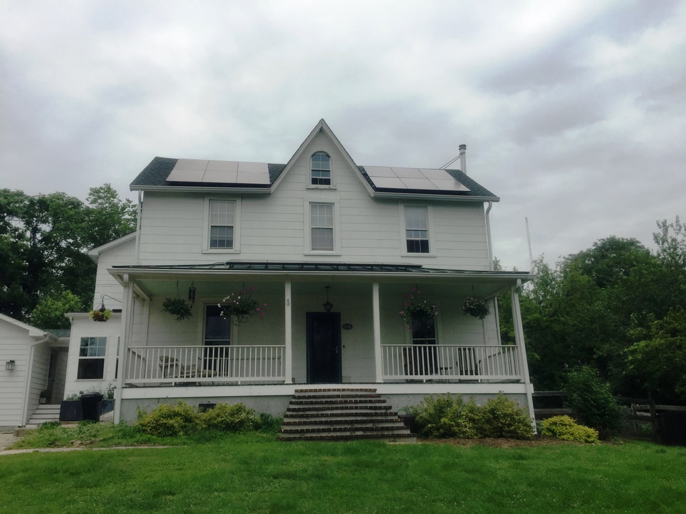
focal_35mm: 29
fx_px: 575
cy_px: 257
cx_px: 343
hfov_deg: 61.7
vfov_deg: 48.2
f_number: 2.2
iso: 32
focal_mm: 4.15
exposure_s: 1/942
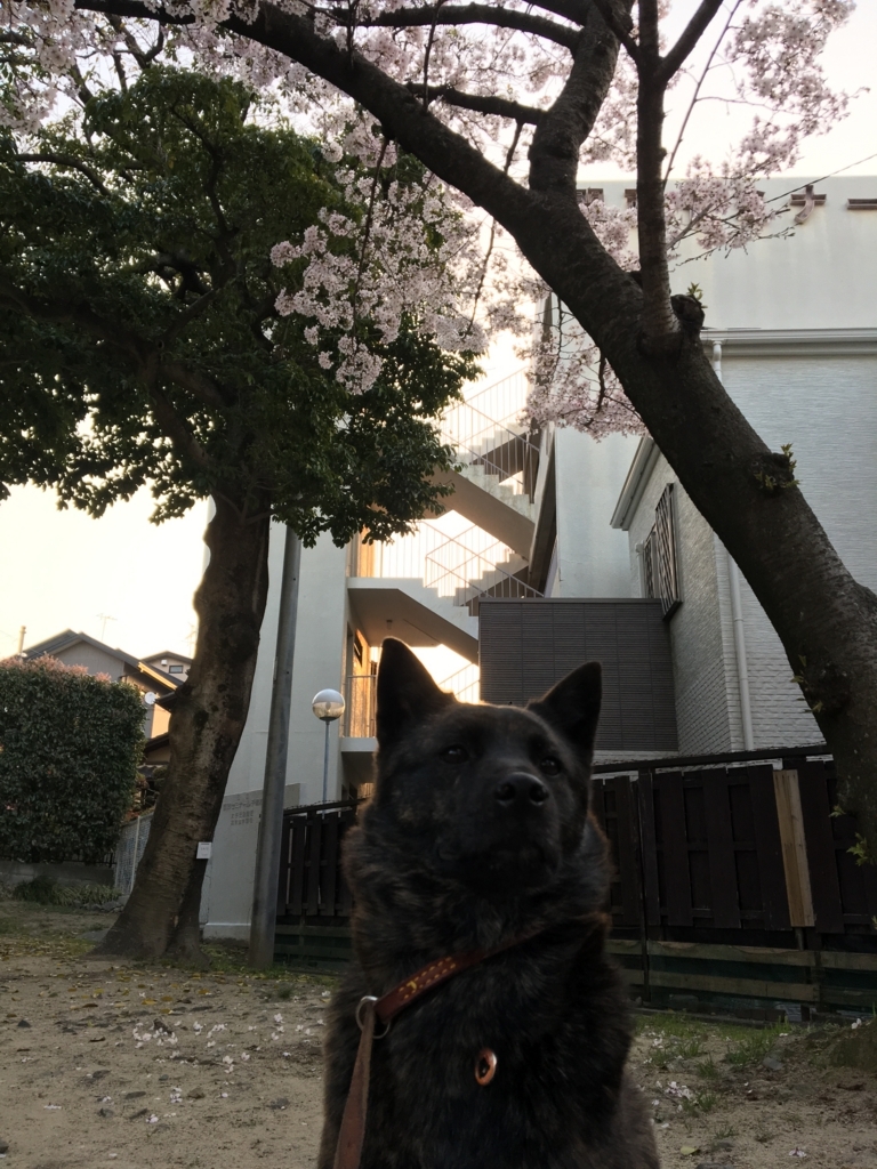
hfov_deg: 48.2
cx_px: 438
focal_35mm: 29
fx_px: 980
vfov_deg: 61.7
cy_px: 584
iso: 40
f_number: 2.2
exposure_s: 1/120
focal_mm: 4.15
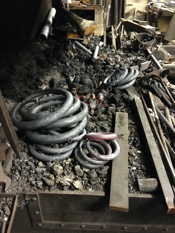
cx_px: 88
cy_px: 116
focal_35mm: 29
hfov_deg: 48.2
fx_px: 195
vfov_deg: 61.7
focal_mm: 4.15
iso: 800
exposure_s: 1/17
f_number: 2.2
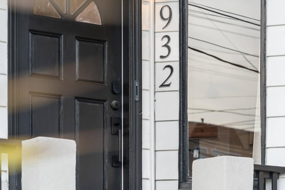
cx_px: 106
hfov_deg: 16.9
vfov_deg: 11.3
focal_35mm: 121
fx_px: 958
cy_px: 70
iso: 320
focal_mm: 83
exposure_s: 1/250
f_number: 4.5
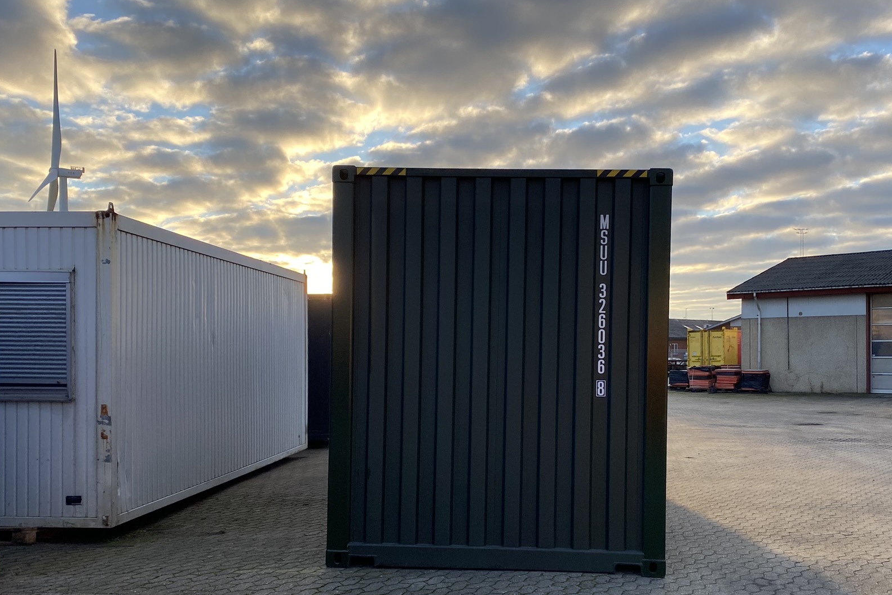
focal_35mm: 35
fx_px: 867
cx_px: 509
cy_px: 377
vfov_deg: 37.6
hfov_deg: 54.2
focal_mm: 4.25
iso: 32
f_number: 1.8
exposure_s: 1/799
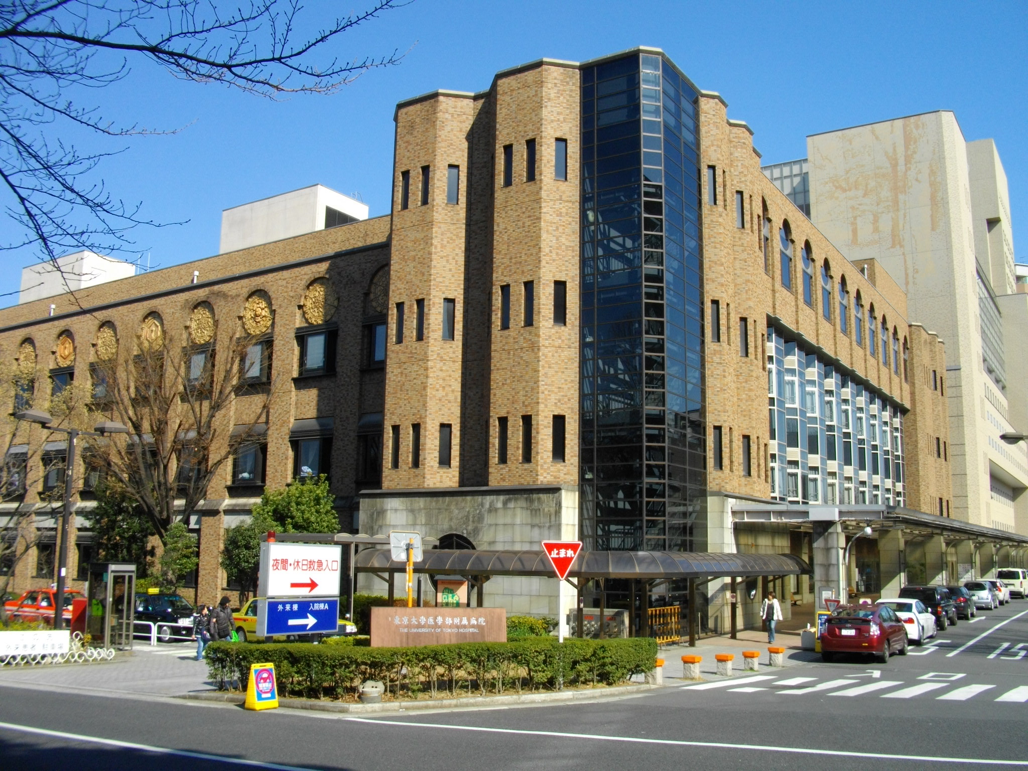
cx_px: 514
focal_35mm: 32
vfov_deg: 44.2
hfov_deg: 56.8
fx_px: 950
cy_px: 386
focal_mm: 5.7
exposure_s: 1/320
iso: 100
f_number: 5.5
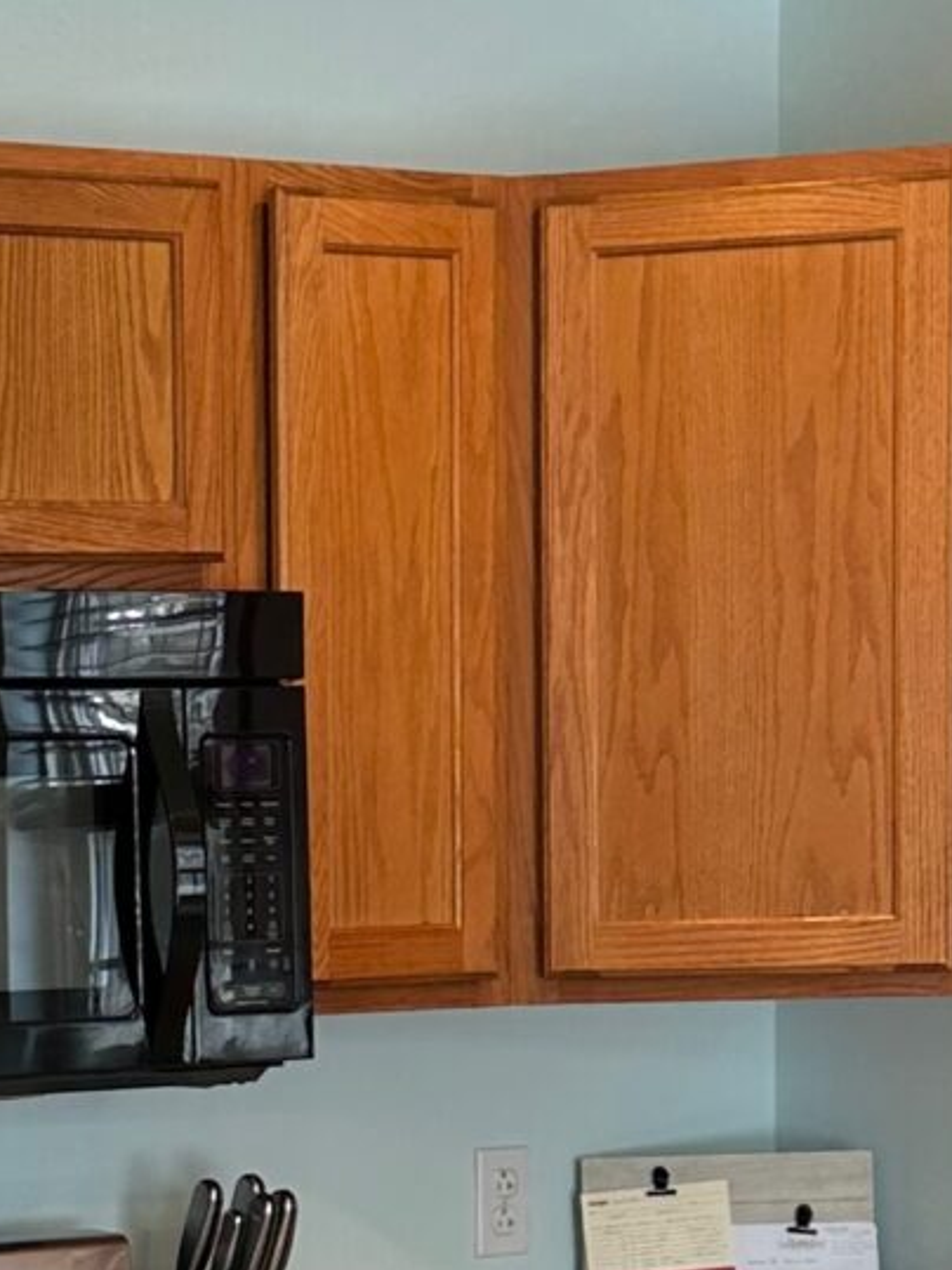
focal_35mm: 114
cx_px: -113
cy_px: 1204
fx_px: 4182
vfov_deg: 17.0
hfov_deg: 12.7
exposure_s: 1/120
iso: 100
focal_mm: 6.86
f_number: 1.78
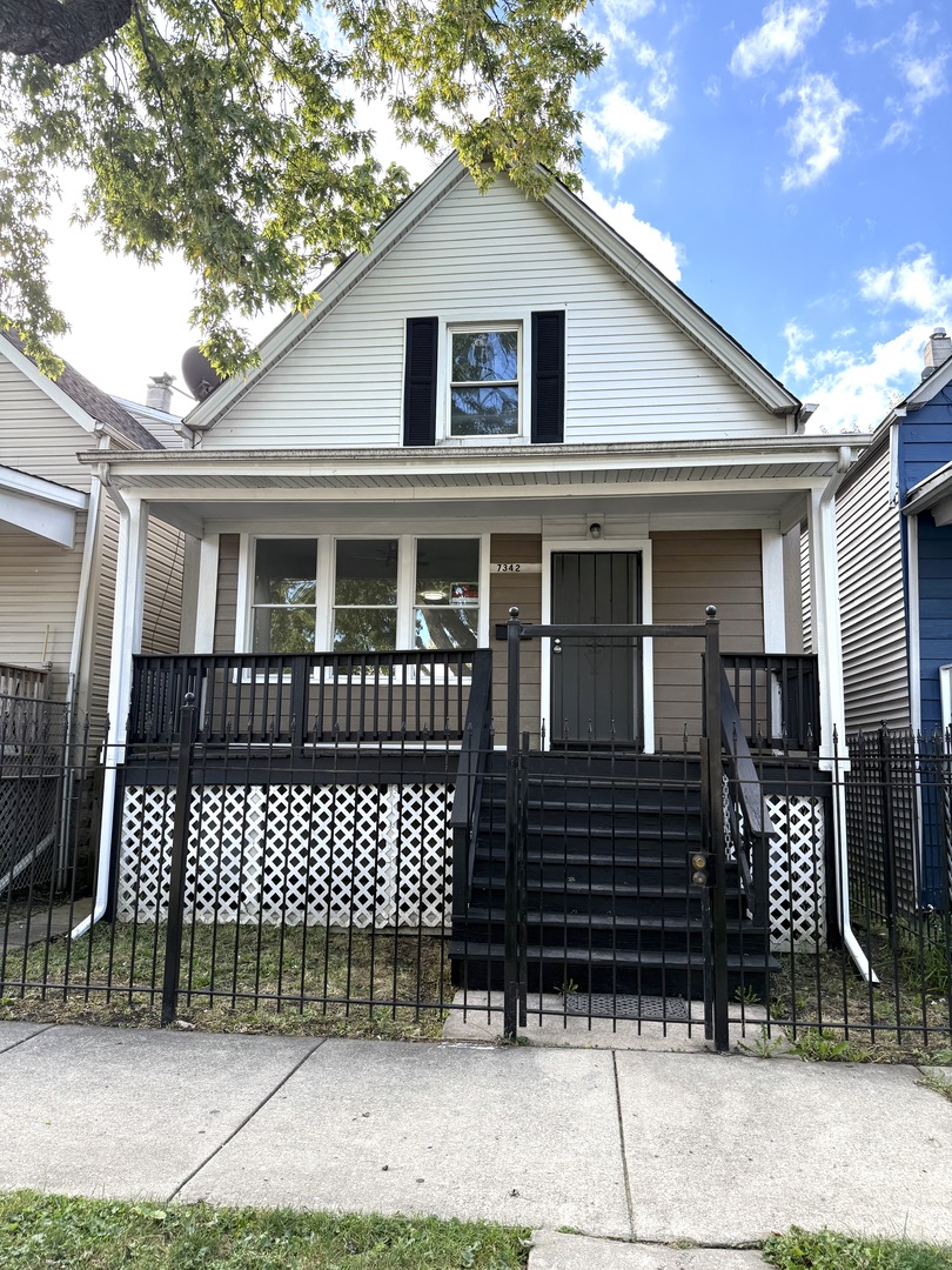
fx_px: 880
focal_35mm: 24
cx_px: 476
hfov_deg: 56.8
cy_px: 635
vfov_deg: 71.6
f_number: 1.78
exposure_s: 1/1122
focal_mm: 6.76
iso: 100
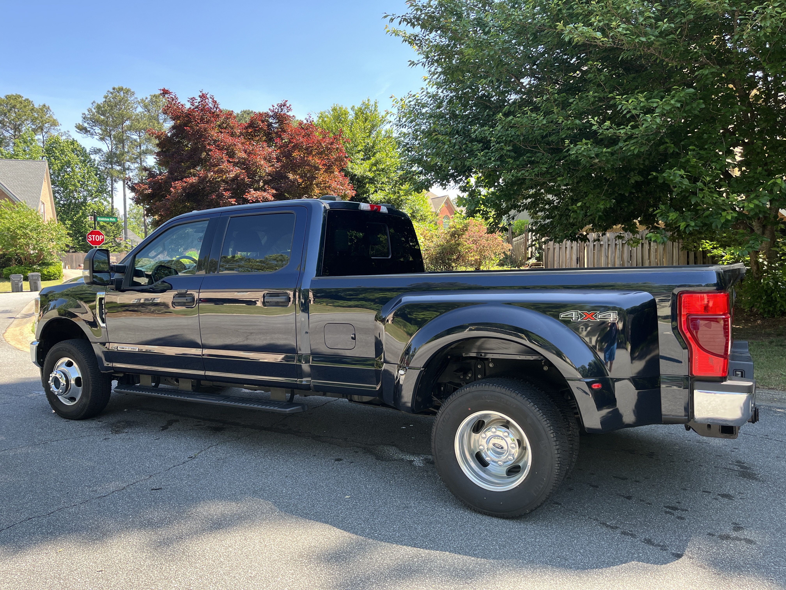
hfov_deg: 67.3
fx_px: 590
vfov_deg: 53.1
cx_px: 393
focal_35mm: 26
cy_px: 295
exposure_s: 1/306
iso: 50
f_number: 1.6
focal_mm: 5.1
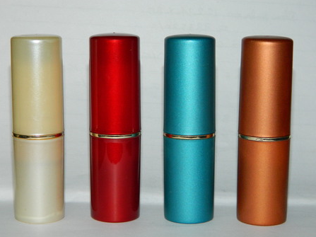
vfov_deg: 15.7
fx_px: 858
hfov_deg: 20.9
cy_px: 132
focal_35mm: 94
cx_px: 153
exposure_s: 1/50
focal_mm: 15.1
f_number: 4.2
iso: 200
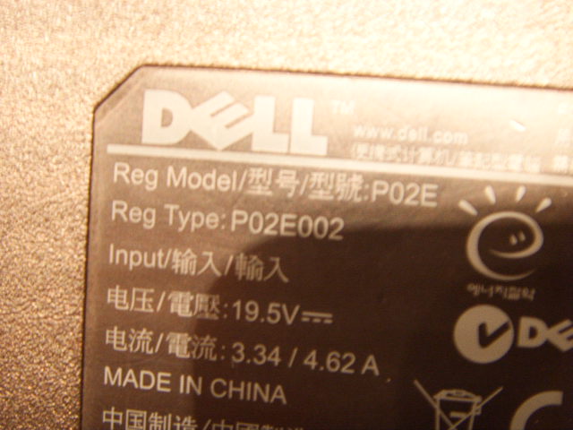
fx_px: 646
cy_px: 215
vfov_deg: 36.8
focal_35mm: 39
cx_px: 286
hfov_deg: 47.9
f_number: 3.5
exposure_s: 1/2
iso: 152
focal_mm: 6.6
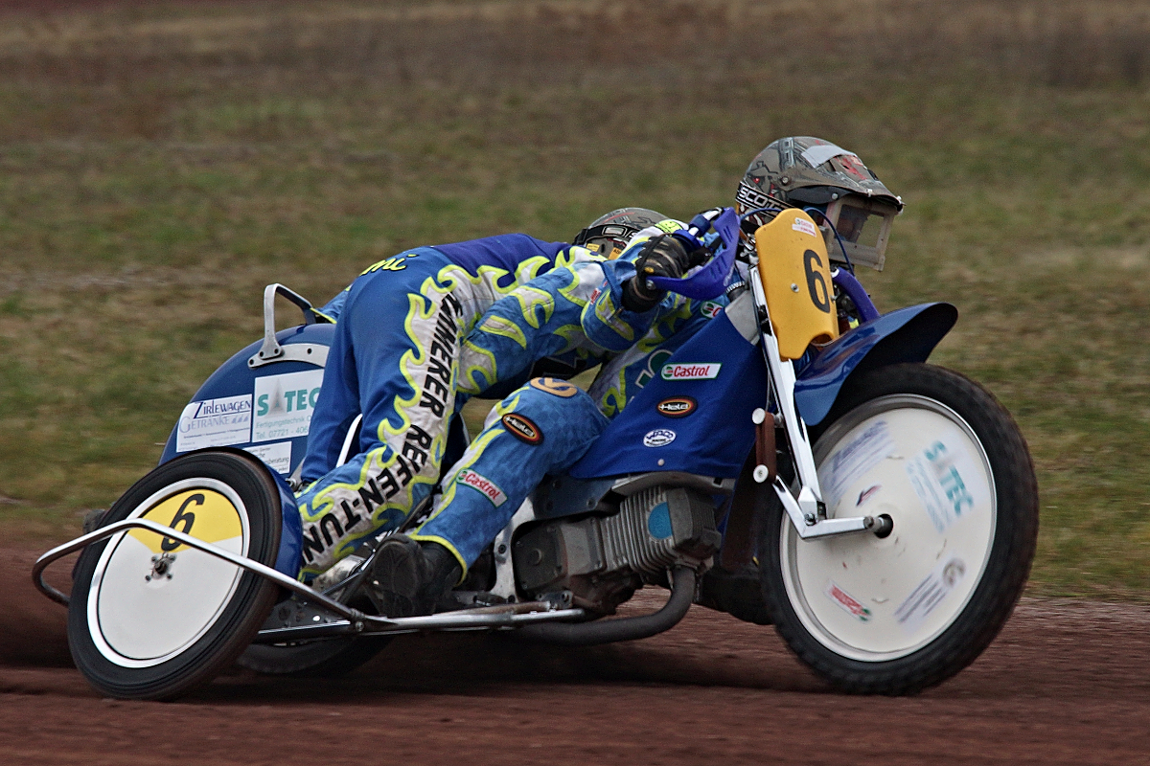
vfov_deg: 2.3
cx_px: 575
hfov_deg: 3.4
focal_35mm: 600
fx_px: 19165
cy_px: 383
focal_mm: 400
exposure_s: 1/640
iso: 800
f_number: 8
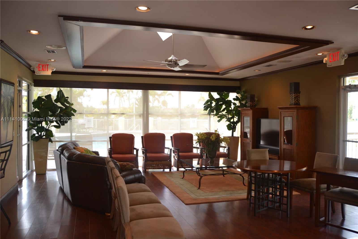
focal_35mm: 27
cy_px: 120
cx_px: 179
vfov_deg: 47.9
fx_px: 268
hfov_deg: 67.4
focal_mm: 18
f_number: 4
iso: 400
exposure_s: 1/60
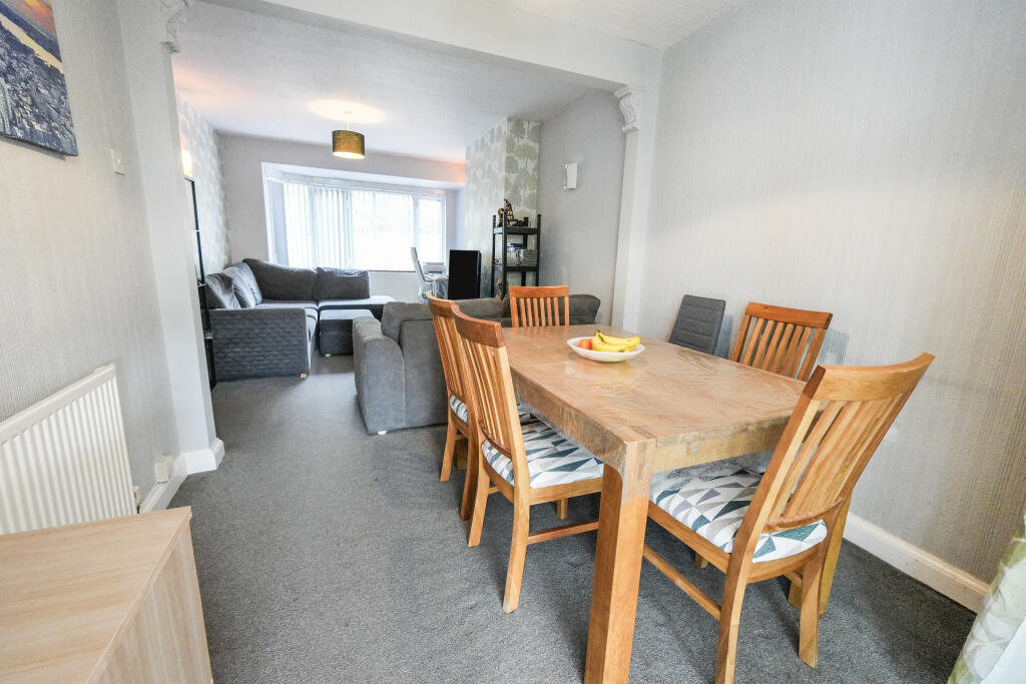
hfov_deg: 100.4
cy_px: 342
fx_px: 428
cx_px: 513
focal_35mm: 15
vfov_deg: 77.3
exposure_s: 1/160
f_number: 4
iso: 2500
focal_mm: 10
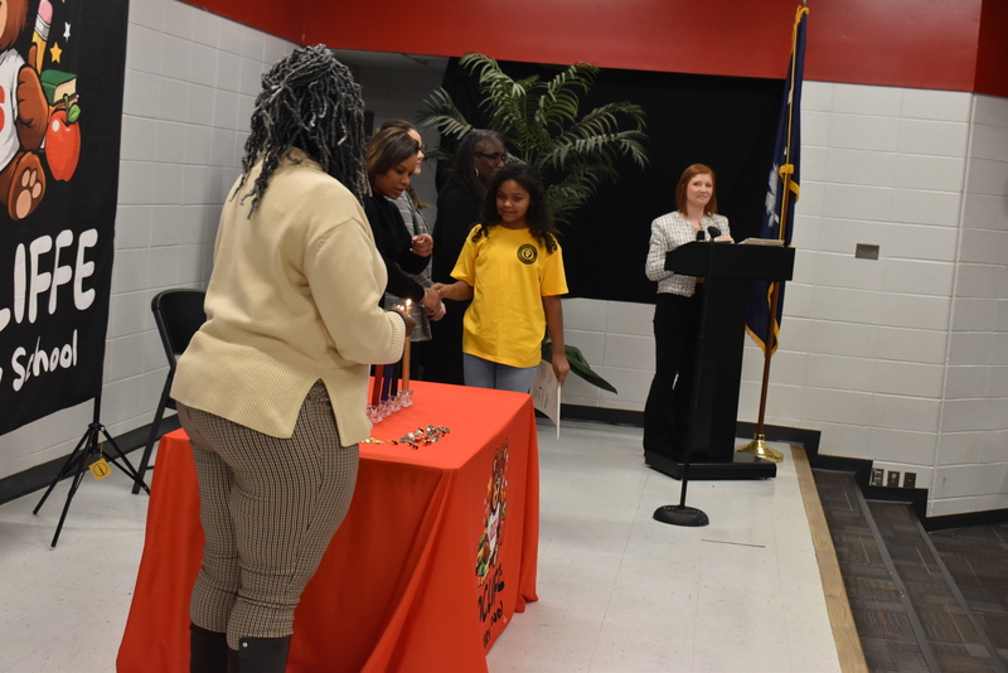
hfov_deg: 36.9
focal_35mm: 54
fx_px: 1512
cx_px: 504
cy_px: 336
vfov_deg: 25.1
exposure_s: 1/60
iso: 1400
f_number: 7.1
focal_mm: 36
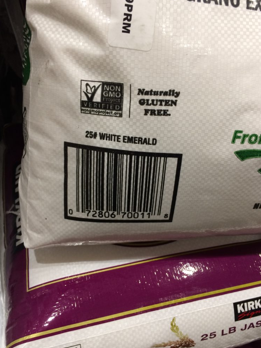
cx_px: 134
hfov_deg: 46.8
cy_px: 172
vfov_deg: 60.0
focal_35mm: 30
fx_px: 302
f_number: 2.2
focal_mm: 4.15
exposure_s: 1/30
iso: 64
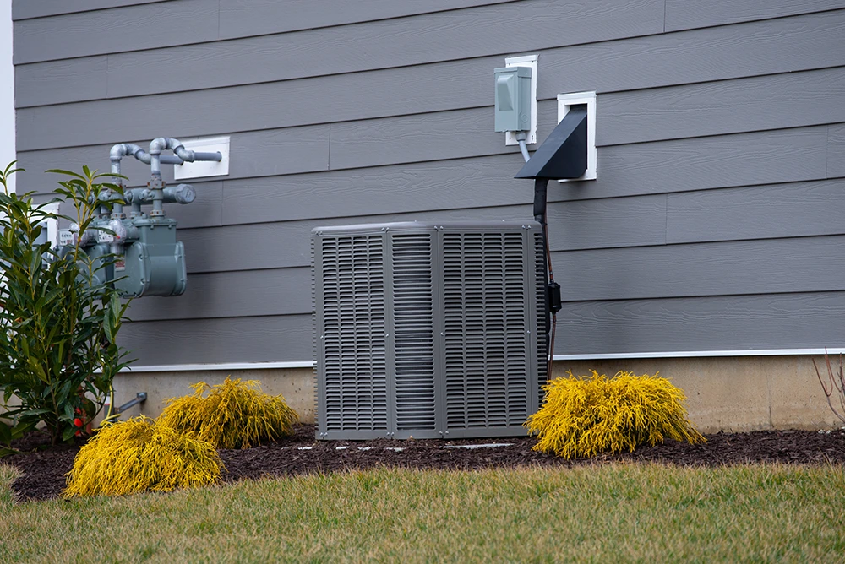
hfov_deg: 10.3
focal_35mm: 200
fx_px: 4697
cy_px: 282
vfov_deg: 6.9
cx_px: 422
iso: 400
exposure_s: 1/100
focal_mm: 200
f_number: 6.3
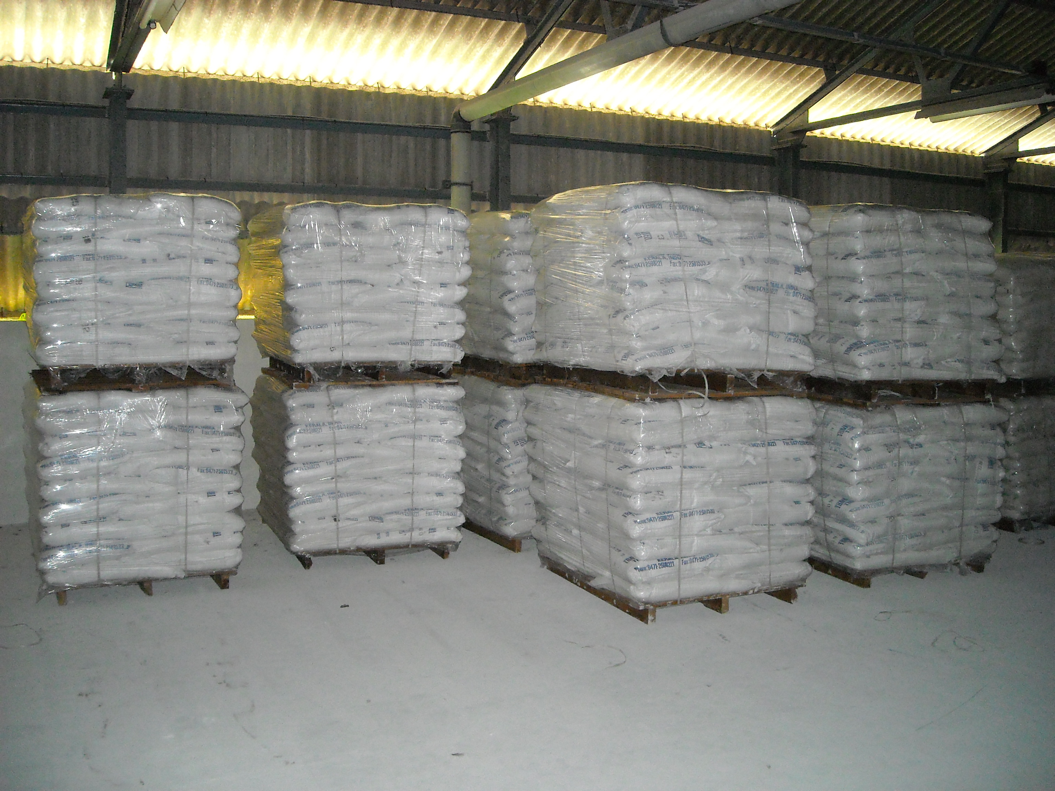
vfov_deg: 40.7
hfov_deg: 52.6
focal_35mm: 35
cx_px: 528
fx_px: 1067
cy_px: 396
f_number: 2.8
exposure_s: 1/60
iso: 400
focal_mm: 5.7
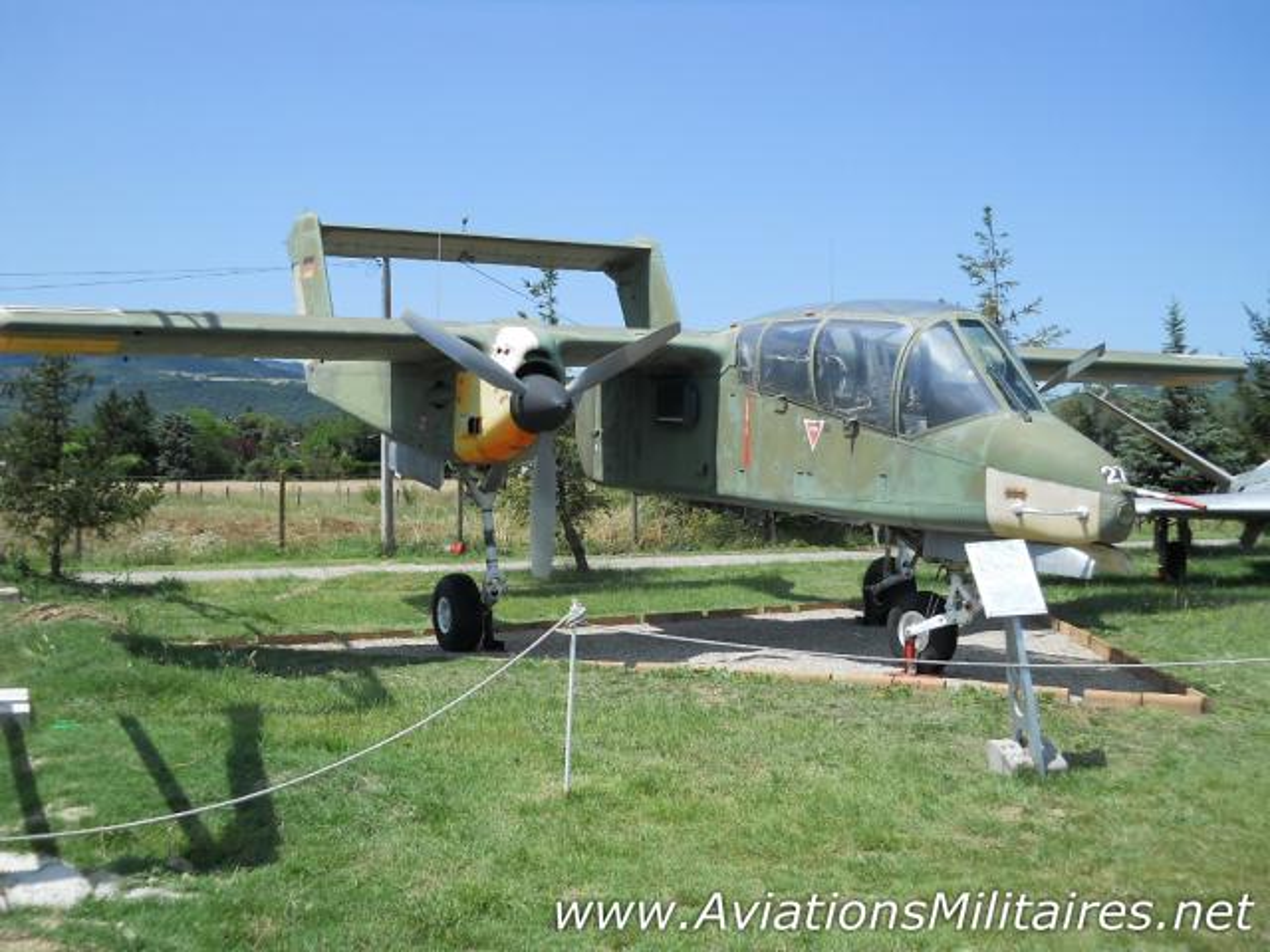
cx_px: 635
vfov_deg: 35.1
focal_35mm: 41
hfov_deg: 45.8
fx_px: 1504
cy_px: 476
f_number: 5.5
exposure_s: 1/320
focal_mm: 6.72
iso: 80
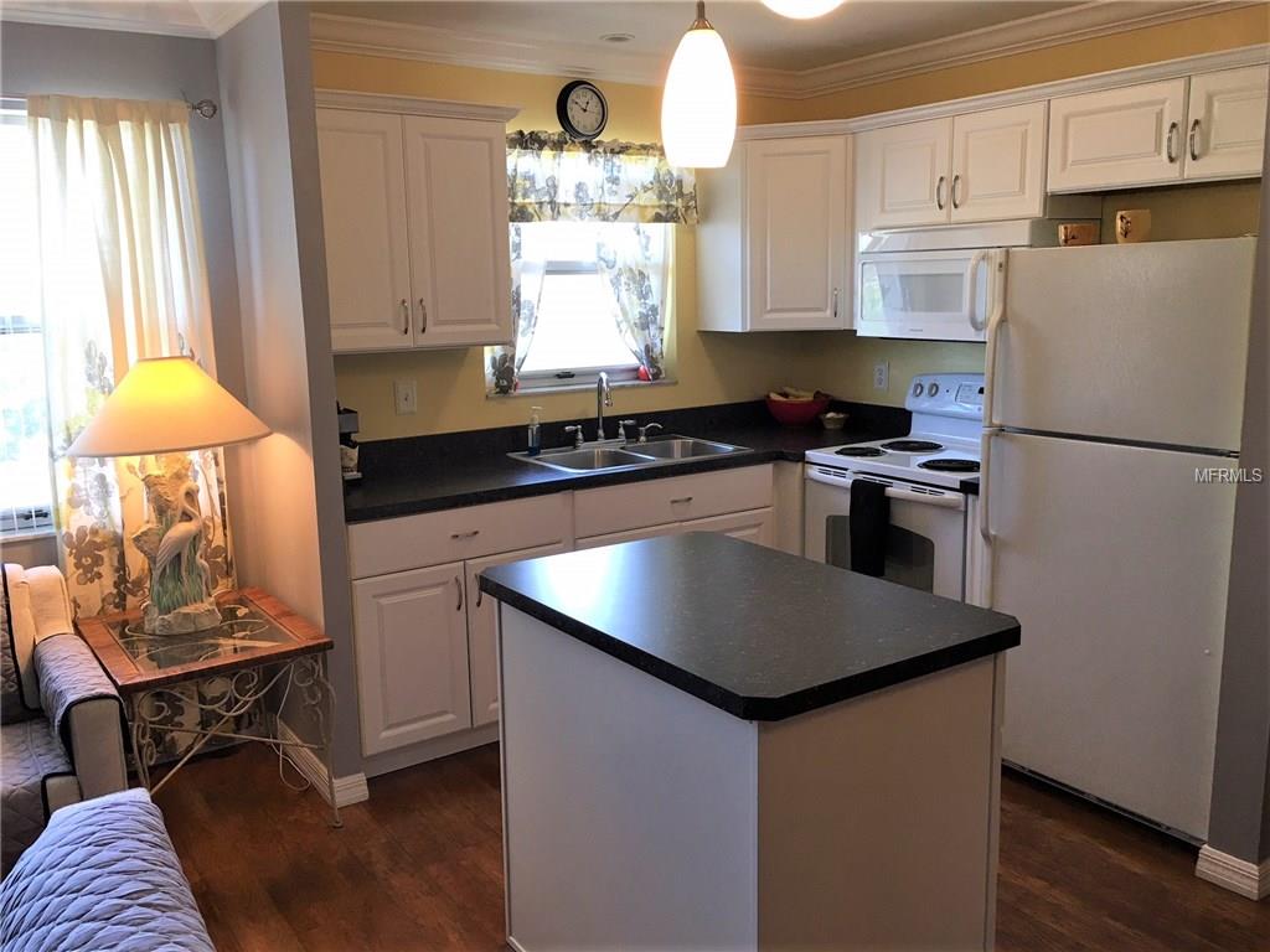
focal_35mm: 29
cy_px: 476
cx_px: 635
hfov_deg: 61.7
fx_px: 1064
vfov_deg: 48.2
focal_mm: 4.15
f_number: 2.2
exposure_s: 1/40
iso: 25
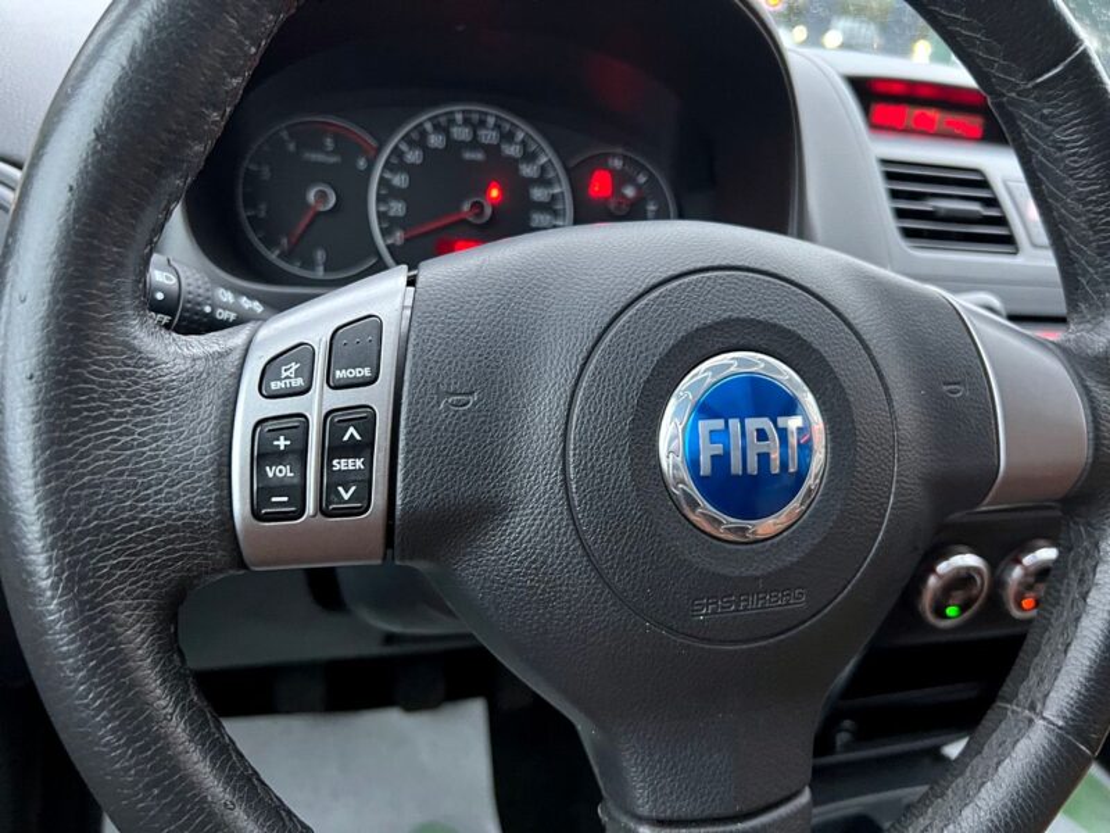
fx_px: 834
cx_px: 555
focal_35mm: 26
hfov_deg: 67.3
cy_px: 416
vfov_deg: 53.1
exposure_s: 1/33
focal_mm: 5.7
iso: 400
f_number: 1.5
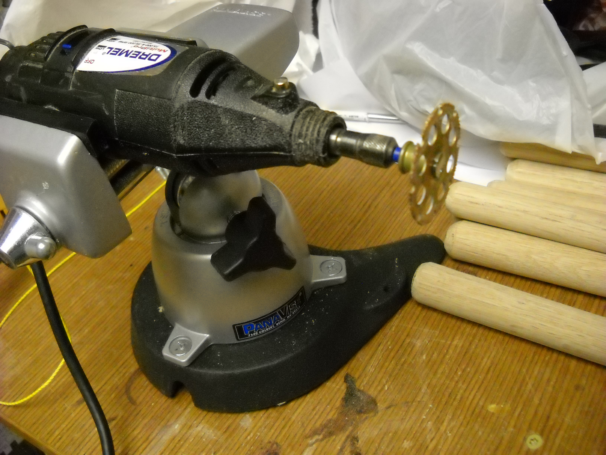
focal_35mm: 41
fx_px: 718
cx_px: 303
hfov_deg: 45.8
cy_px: 228
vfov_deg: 35.1
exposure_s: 1/129
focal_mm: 6.72
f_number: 3.1
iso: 800
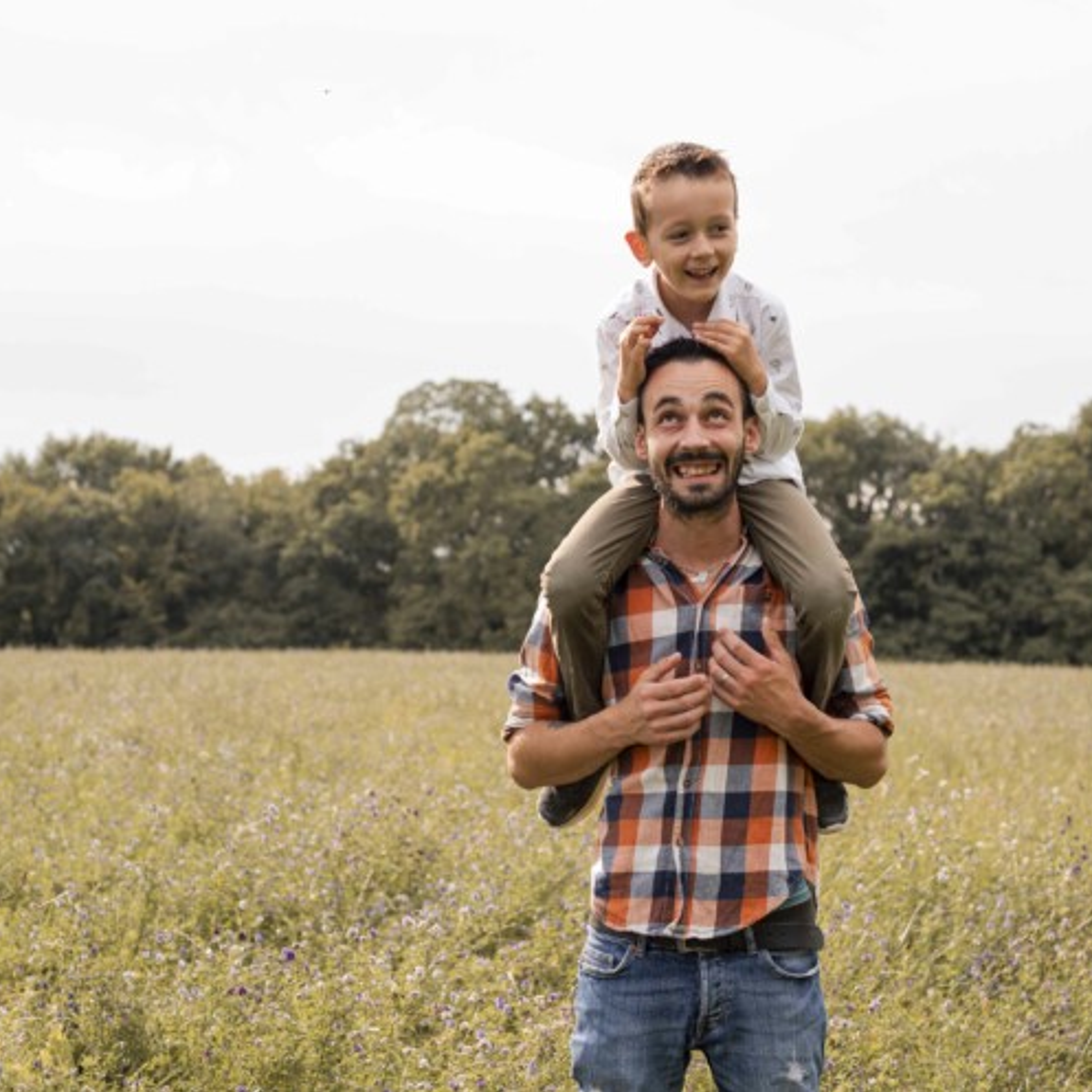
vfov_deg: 26.9
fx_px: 2284
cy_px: 545
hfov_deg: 26.9
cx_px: 575
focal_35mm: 64
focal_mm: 50
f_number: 4
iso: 250
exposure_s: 1/640
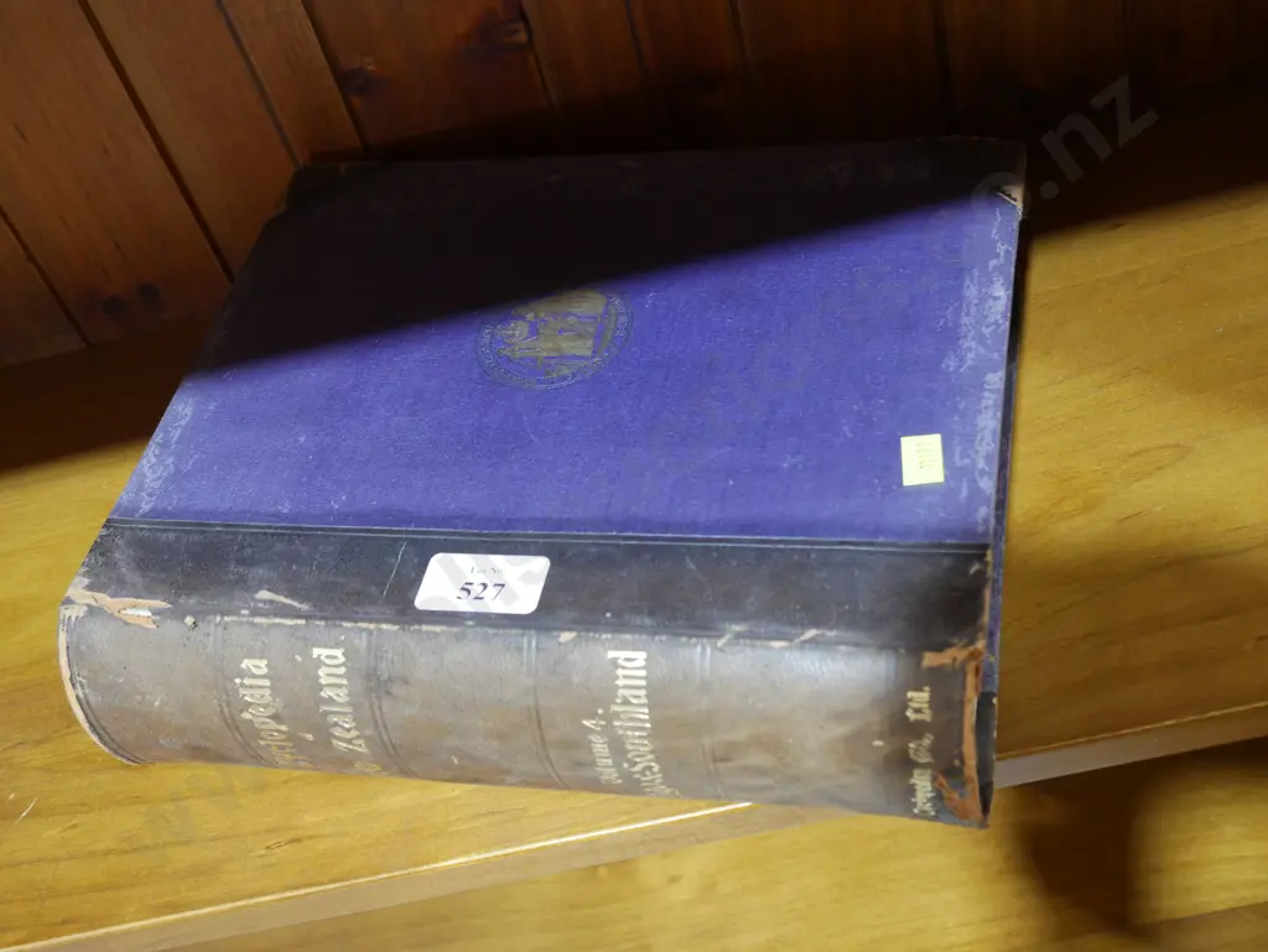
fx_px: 1612
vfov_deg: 32.9
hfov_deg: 42.9
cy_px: 476
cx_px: 634
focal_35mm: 44
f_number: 4.7
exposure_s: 1/60
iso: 1600
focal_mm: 22
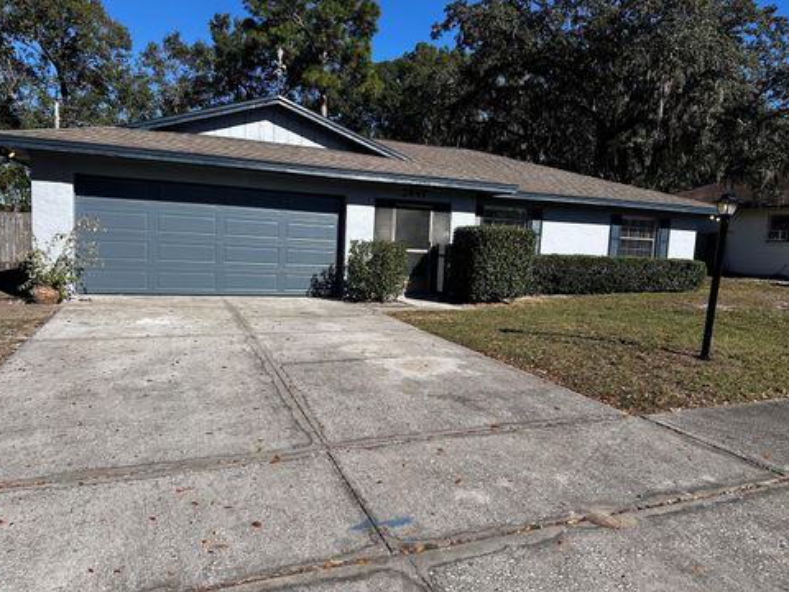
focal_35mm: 25
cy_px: 295
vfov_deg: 54.9
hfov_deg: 69.4
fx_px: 570
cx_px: 393
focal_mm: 6.86
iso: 80
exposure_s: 1/5000
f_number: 1.78
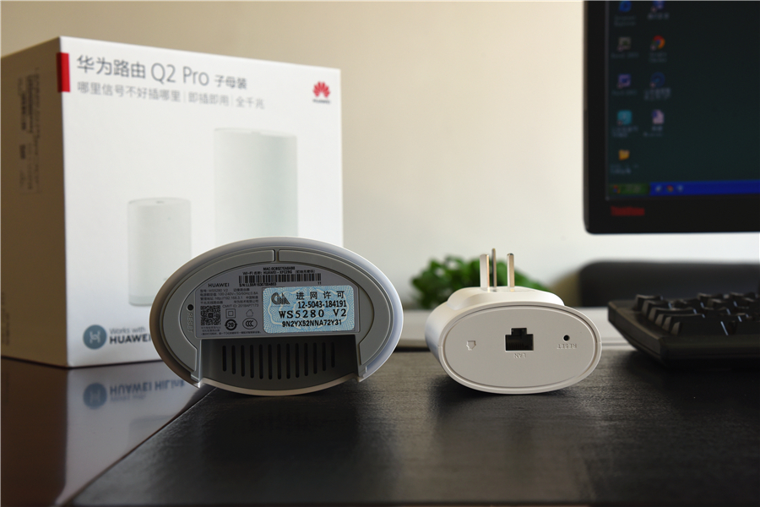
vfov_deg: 24.6
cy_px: 254
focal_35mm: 55
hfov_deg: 36.2
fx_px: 1161
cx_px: 380
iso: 500
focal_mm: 55
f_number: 9
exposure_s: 1/60
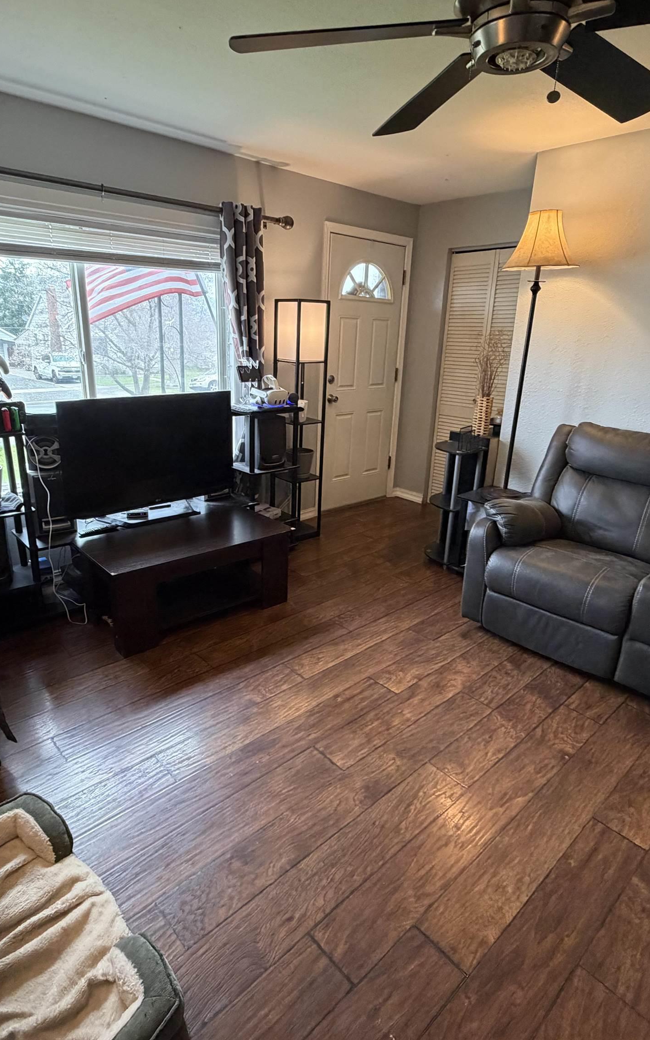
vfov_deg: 85.1
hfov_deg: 59.6
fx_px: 567
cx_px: 308
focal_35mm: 20
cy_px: 515
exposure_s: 1/60
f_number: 2.2
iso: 320
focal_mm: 2.22
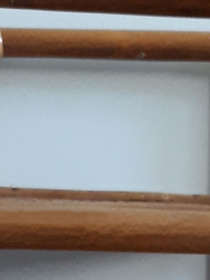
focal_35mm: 130
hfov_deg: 11.4
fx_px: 1051
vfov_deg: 13.9
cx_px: 151
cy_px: 457
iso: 200
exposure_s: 1/25
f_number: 1.7
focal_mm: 3.71
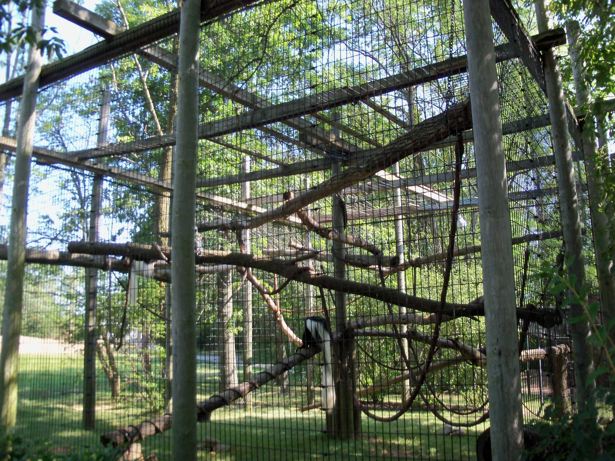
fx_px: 622
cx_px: 308
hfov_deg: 52.6
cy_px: 230
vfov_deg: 40.7
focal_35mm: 35
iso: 80
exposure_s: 1/125
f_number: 3
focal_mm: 6.3
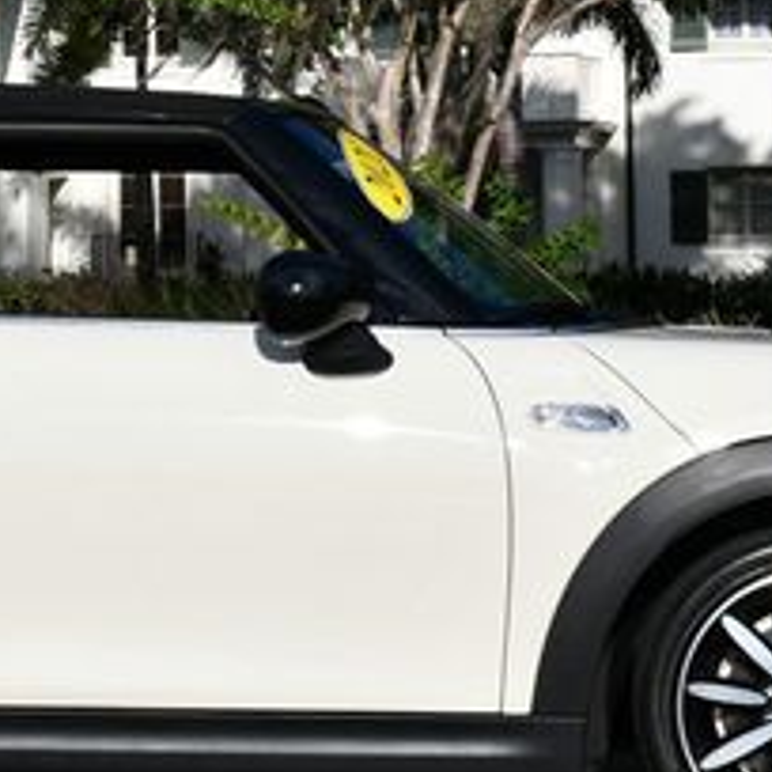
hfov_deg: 11.2
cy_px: 212
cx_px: 163
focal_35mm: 155
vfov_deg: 11.3
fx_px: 3911
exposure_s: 1/400
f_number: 10
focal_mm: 29
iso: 100
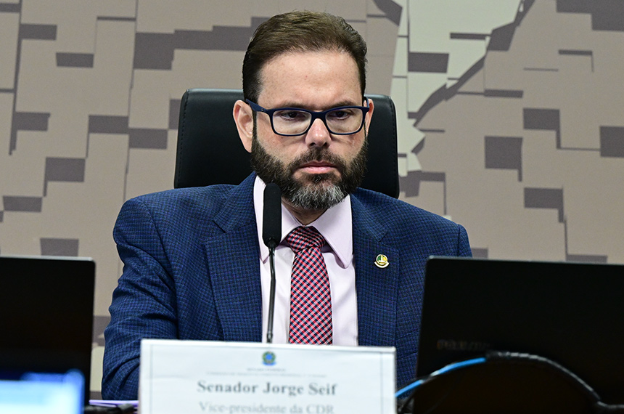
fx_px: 3893
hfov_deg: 9.2
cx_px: 312
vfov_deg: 6.1
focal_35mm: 225
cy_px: 207
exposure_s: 1/200
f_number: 4.5
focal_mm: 150
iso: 4000
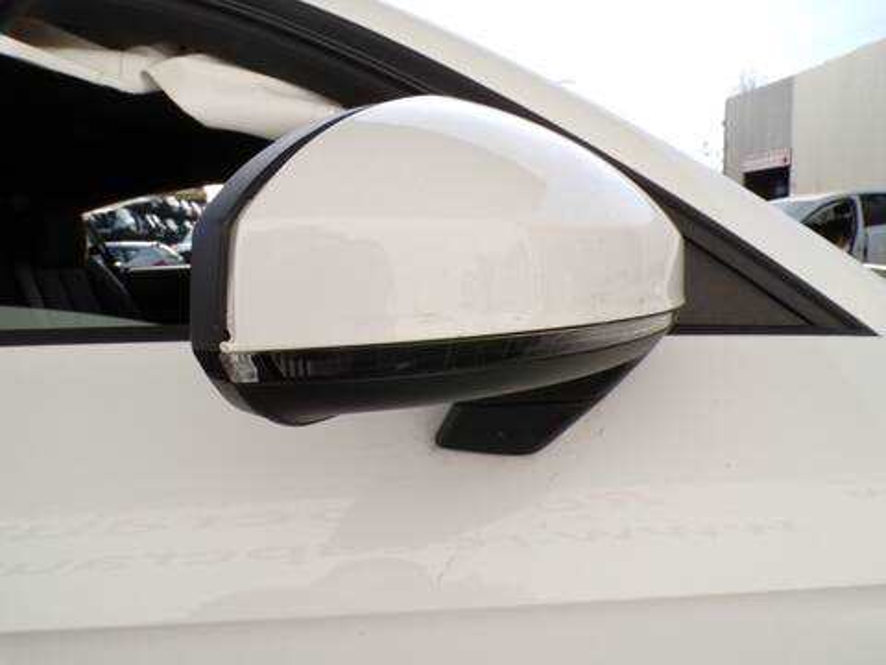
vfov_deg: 56.8
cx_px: 443
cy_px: 332
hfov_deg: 71.6
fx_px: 614
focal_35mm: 24
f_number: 5.8
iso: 100
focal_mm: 4.3
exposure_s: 1/240
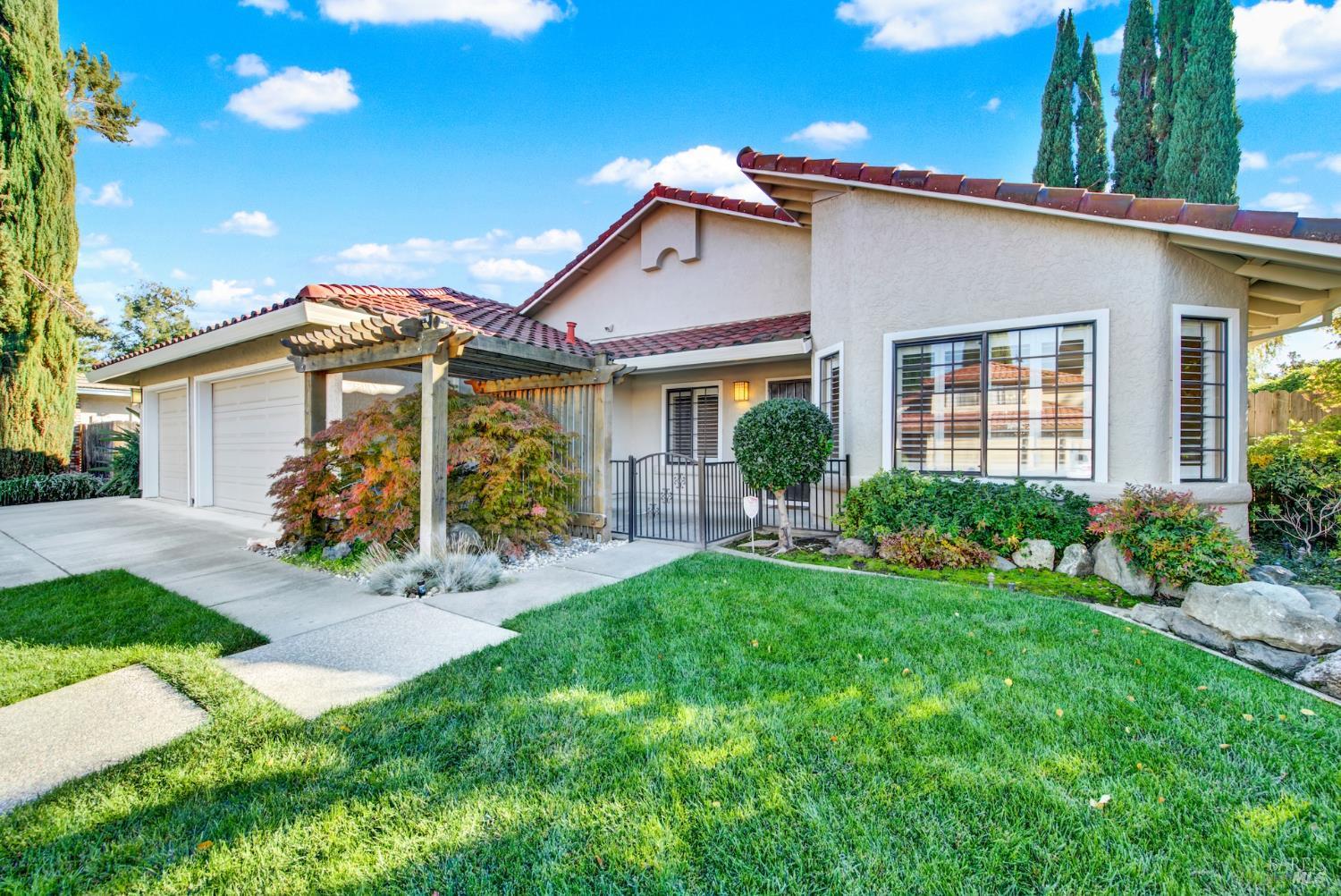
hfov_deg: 104.2
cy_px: 448
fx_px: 522
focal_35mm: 14
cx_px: 670
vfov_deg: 81.3
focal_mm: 14
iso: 100
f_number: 14
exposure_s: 1/13
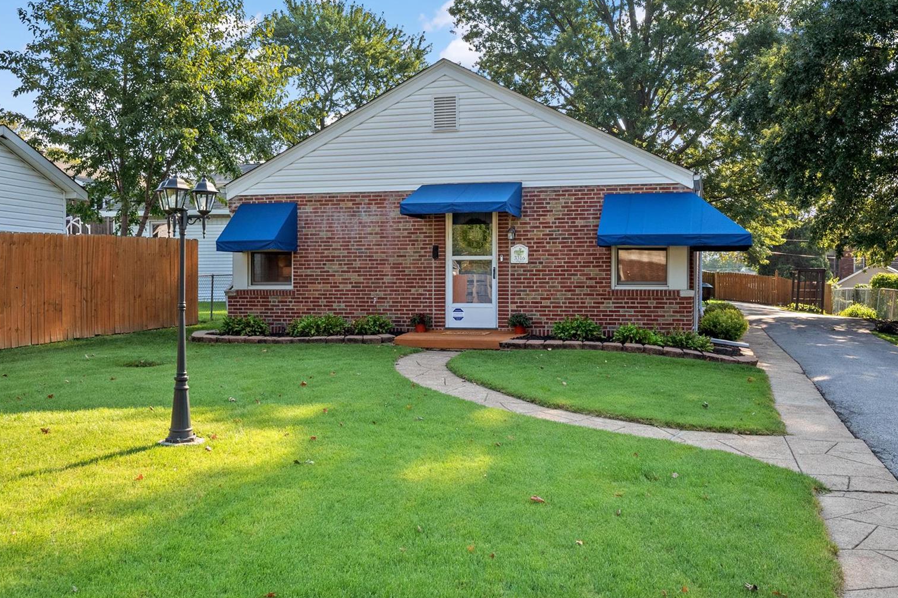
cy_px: 292
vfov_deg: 35.0
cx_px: 465
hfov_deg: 50.7
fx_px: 948
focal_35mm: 38
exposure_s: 1/160
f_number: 8
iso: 400
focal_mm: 18
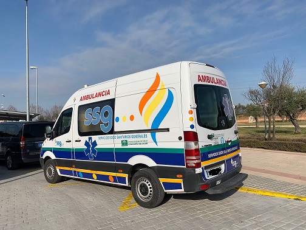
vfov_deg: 53.1
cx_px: 153
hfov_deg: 67.3
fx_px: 230
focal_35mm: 26
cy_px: 115
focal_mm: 4.25
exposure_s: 1/4098
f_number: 1.8
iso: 25
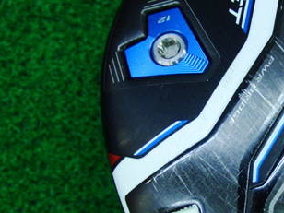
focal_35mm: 77
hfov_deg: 24.5
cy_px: 118
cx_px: 264
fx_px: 632
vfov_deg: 19.1
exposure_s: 1/80
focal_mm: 6.42
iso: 320
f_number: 3.6
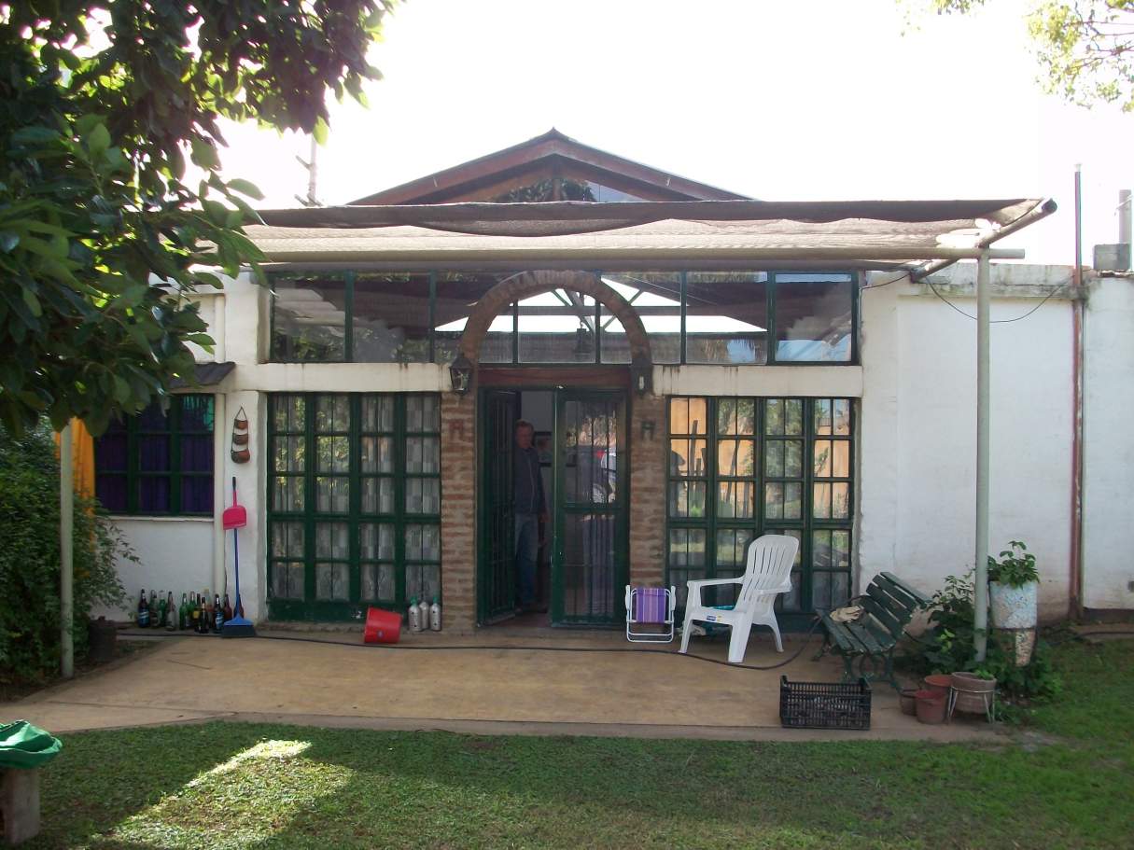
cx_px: 567
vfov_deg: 41.8
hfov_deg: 54.0
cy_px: 425
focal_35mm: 34
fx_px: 1114
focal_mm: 5.7
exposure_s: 1/200
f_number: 2.8
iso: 80
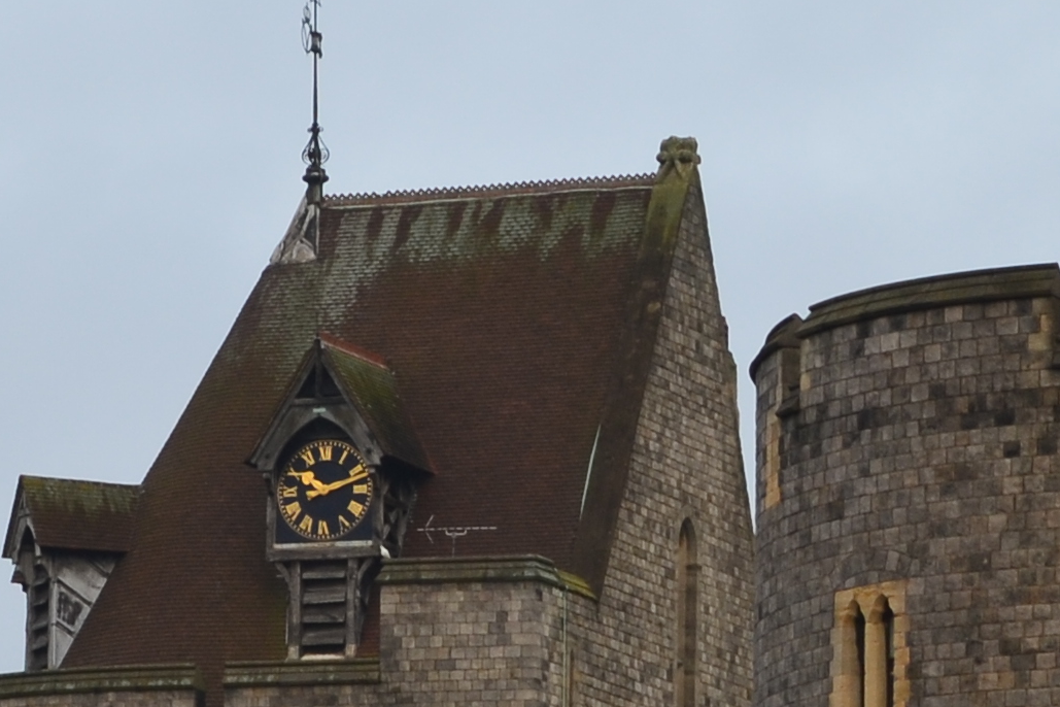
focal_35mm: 258
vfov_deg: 5.3
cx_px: 1149
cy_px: 805
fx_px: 7596
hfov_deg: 7.9
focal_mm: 36
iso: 200
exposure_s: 1/80
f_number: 10
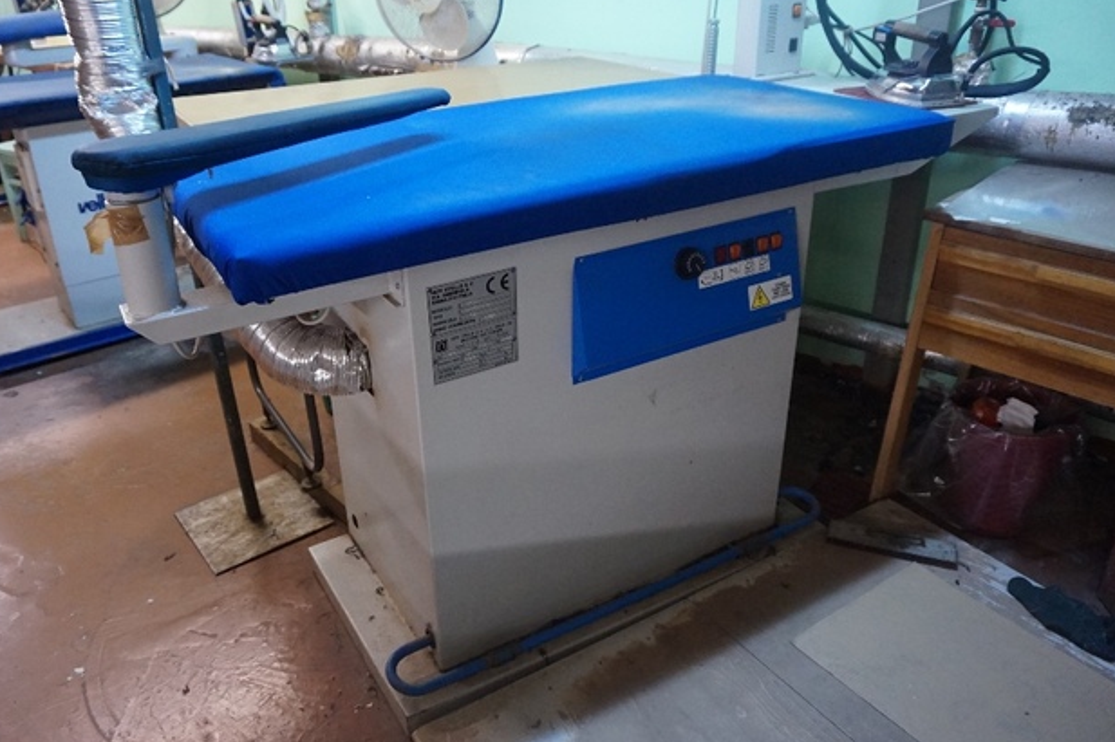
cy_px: 352
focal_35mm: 28
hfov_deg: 65.3
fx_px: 867
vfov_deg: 46.4
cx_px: 501
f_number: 3.5
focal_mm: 16
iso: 3200
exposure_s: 1/100
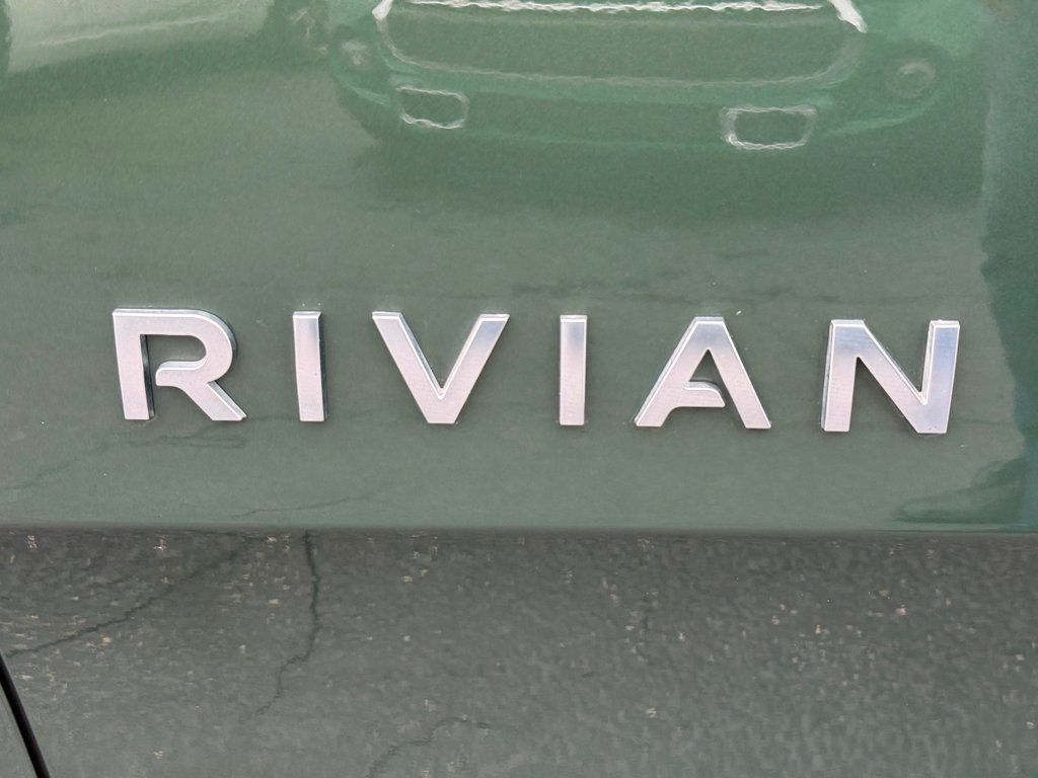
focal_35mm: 48
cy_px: 389
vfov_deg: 30.3
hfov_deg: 39.7
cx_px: 519
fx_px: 1439
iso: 160
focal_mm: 6.76
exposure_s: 1/167
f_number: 1.78
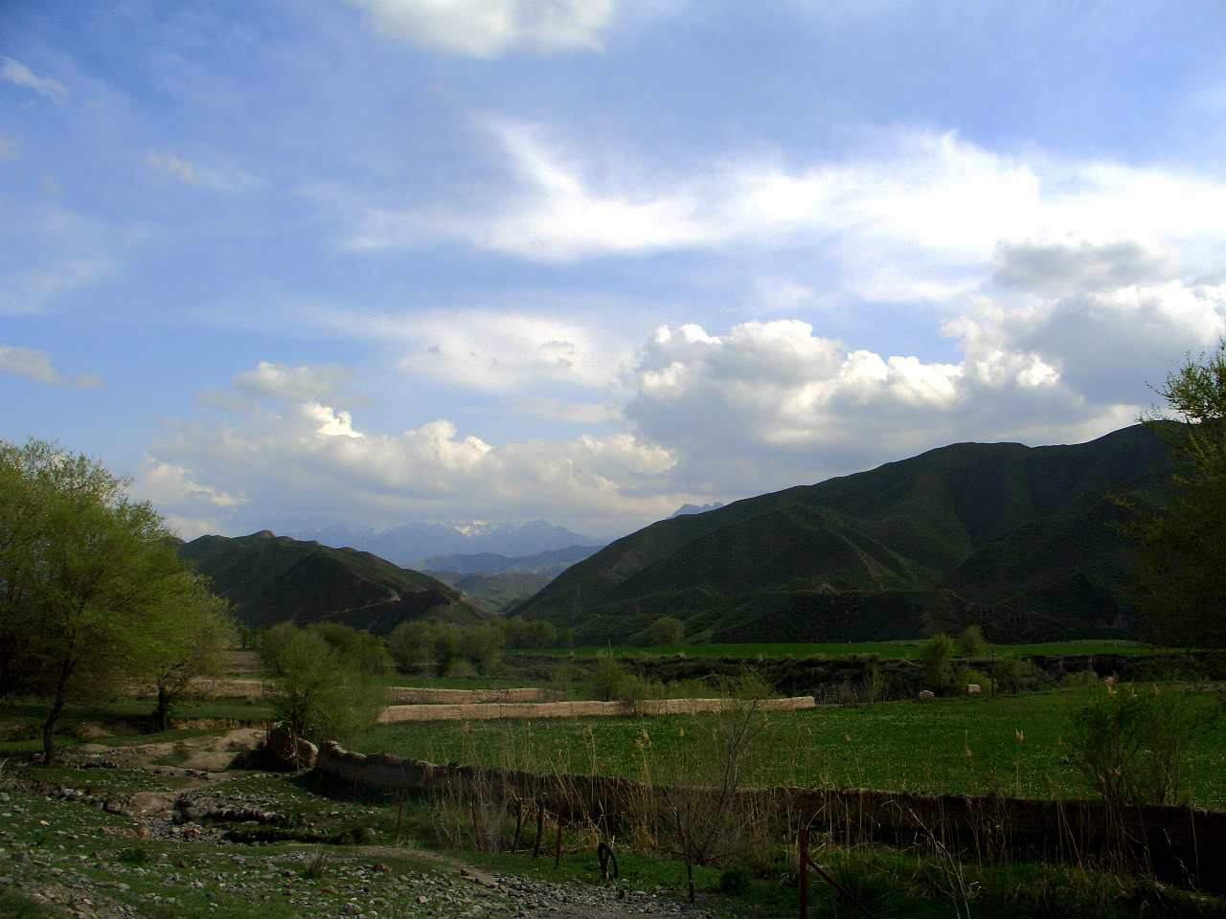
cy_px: 460
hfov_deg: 55.4
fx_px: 1169
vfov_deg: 42.9
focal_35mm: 33
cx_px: 613
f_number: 5.6
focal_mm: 7.1
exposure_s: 1/1000
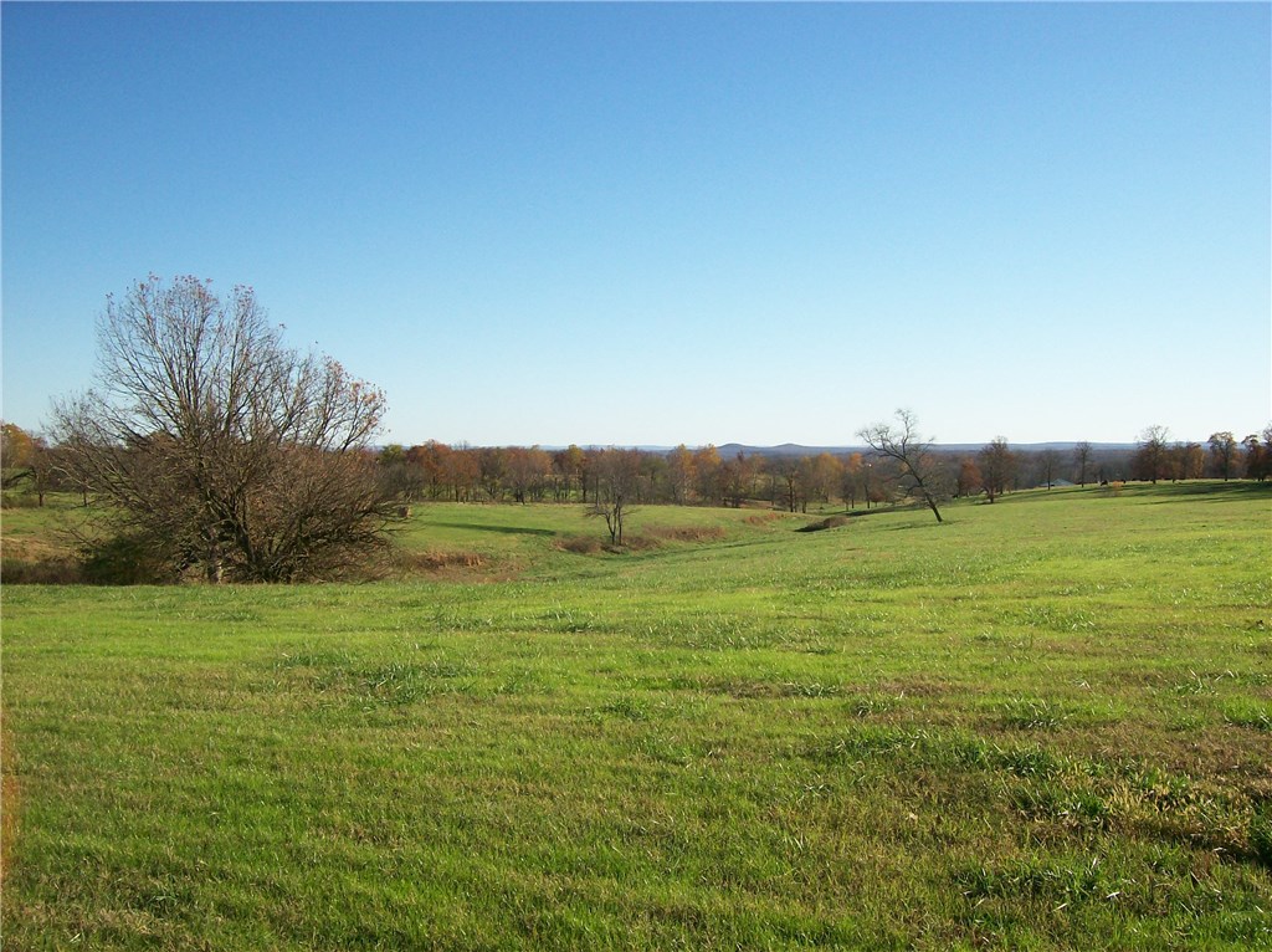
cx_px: 636
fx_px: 1322
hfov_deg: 51.4
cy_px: 476
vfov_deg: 39.6
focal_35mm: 36
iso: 80
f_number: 4.8
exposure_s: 1/479
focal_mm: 6
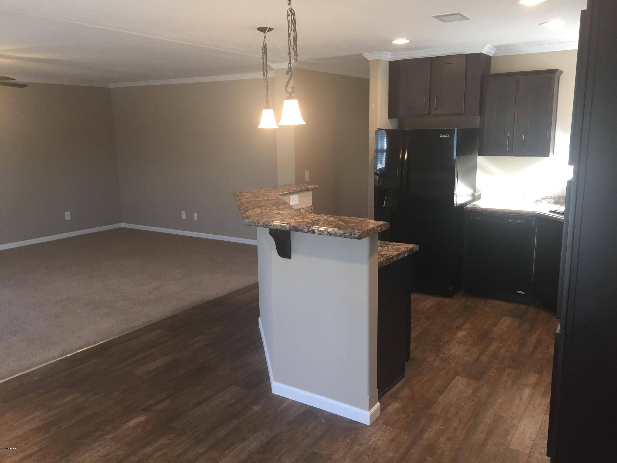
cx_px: 308
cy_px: 232
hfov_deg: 61.7
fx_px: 517
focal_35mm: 29
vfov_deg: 48.2
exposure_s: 1/30
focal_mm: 4.15
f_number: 2.2
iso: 40
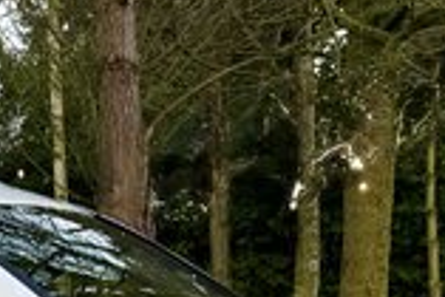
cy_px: 812
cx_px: -14
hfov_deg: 15.8
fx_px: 1571
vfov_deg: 9.2
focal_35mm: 127
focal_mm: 6.76
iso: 64
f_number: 1.78
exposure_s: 1/290
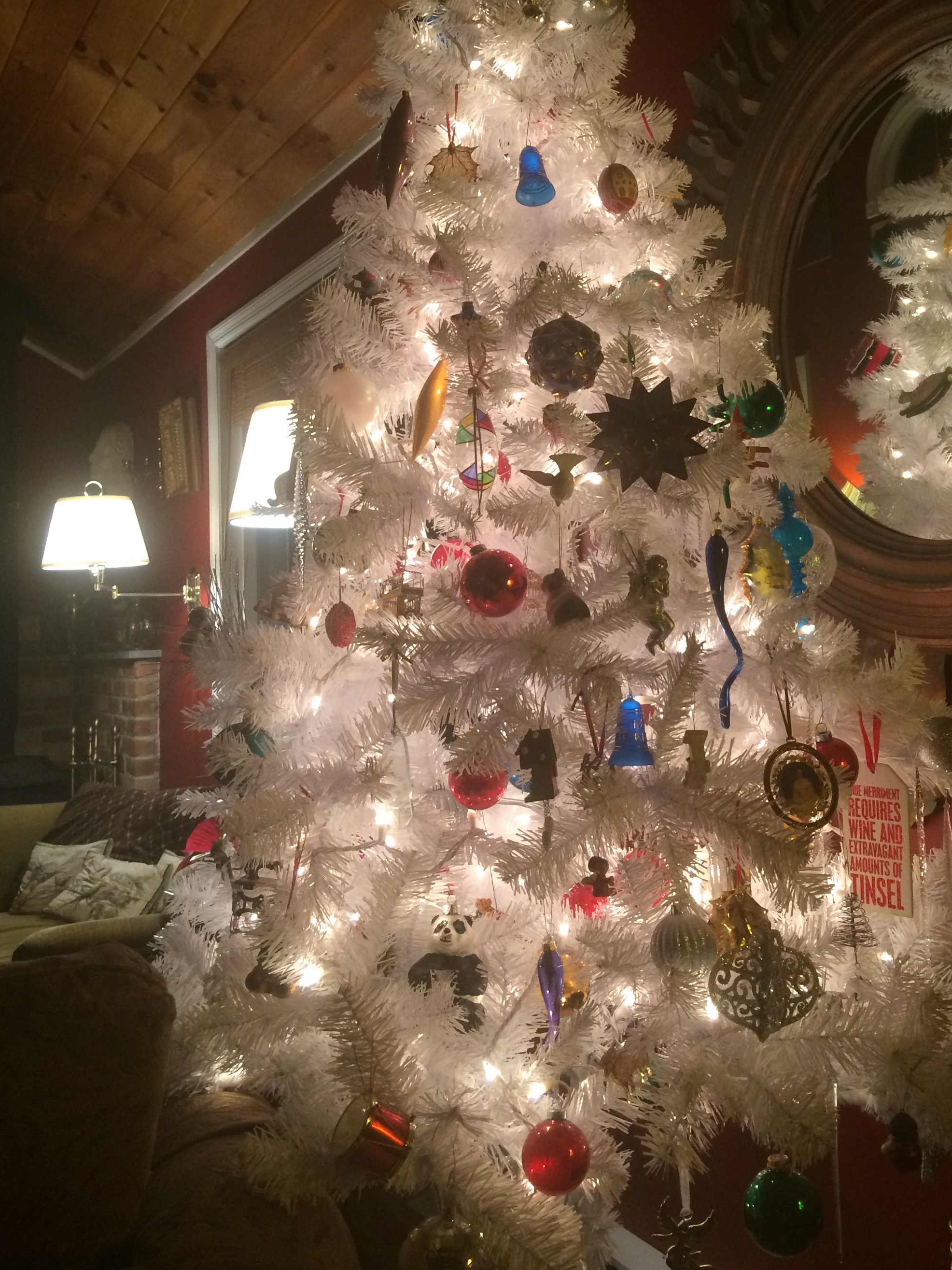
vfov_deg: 51.0
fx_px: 1320
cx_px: 554
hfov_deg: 39.5
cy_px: 509
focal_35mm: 36
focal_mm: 4.15
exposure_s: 1/30
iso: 160
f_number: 2.2
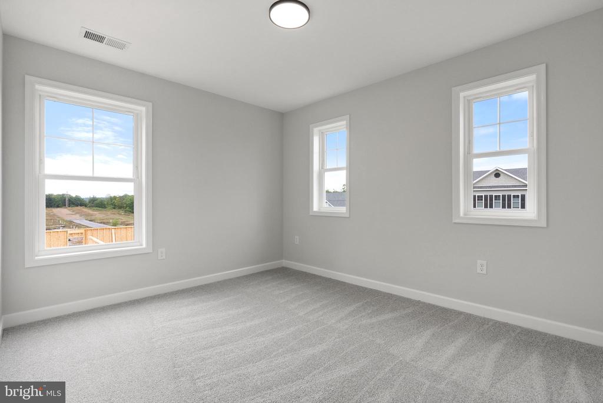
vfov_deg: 73.8
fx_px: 268
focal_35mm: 16
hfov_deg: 96.7
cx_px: 302
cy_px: 202
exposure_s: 1/40
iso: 640
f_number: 10
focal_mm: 16
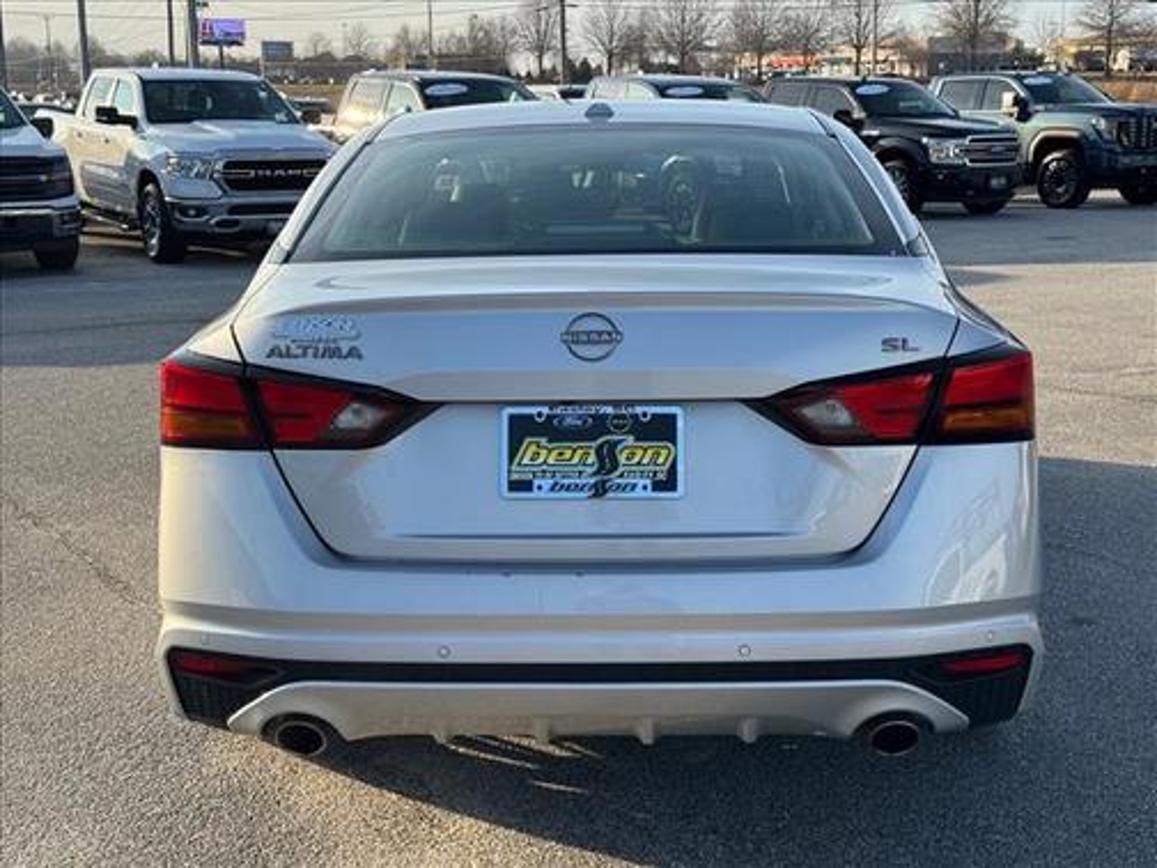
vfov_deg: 30.3
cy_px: 434
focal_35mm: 48
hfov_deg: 39.7
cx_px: 578
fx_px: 1604
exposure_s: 1/1984
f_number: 1.78
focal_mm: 6.76
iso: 64
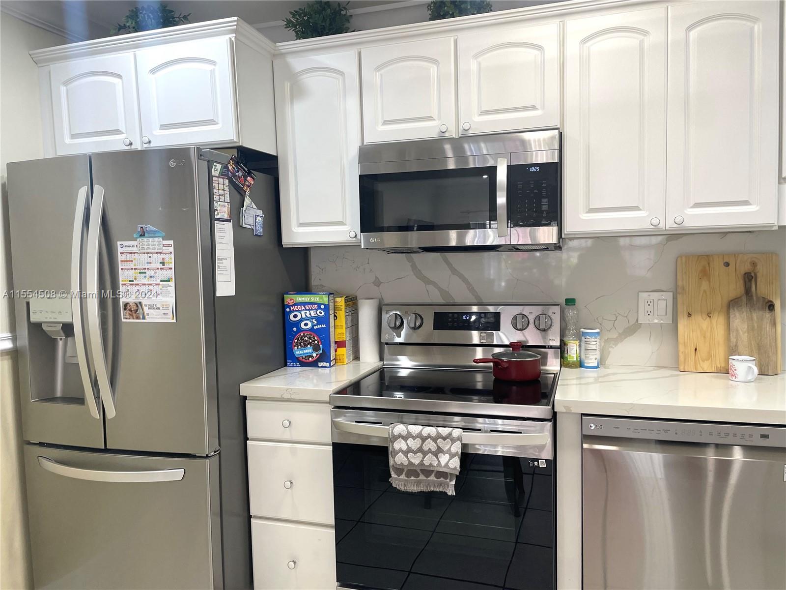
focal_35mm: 26
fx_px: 590
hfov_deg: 67.3
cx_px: 393
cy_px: 295
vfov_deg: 53.1
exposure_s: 1/120
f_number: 1.6
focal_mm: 4.2
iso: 100
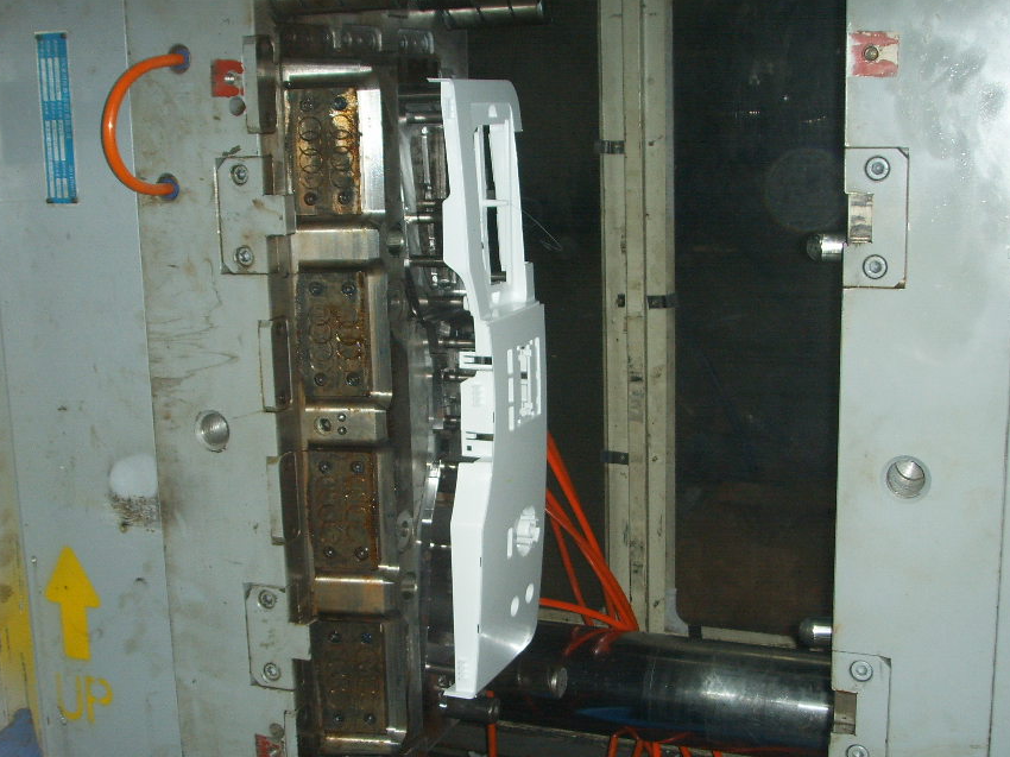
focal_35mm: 47
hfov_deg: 40.4
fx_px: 1371
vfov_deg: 30.8
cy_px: 434
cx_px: 475
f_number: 3.5
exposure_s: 1/45
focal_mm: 6.6
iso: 100
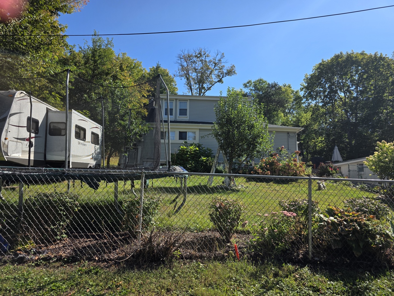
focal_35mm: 23
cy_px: 148
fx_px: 262
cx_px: 197
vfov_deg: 58.9
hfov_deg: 73.9
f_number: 1.7
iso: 80
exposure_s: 1/4145
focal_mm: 6.3
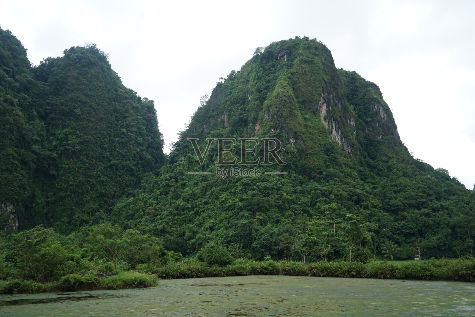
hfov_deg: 65.5
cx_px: 238
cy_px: 158
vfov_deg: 46.4
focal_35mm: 28
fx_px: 369
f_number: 5
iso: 100
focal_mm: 28
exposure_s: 1/160
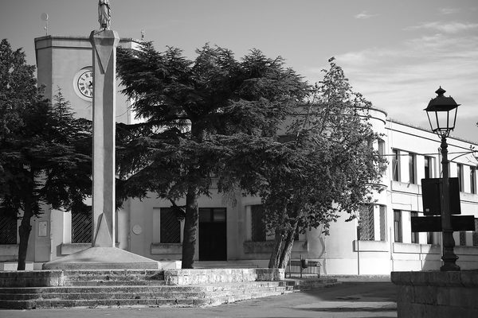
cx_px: 239
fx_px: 996
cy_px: 159
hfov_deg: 27.0
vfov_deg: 18.2
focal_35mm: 75
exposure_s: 1/1250
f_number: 2.8
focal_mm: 50
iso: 100
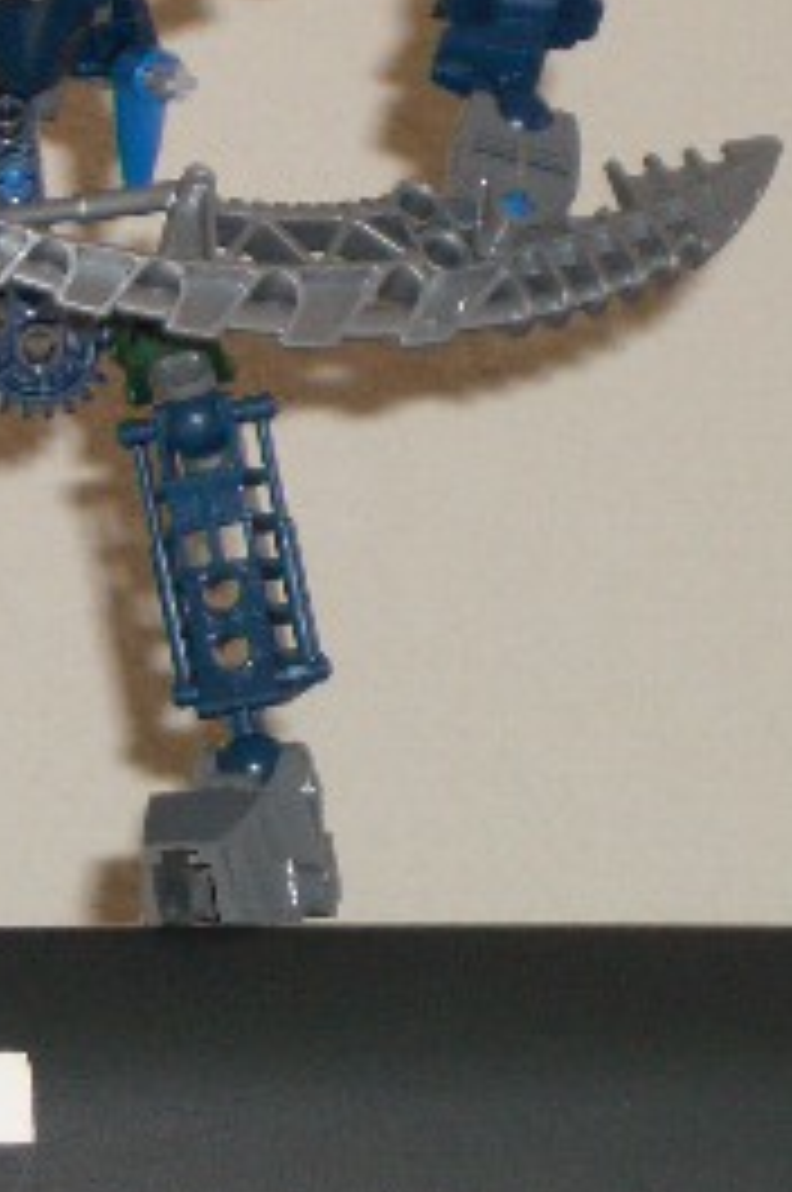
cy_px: 315
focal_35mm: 264
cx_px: -54
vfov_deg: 7.8
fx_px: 8734
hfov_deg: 5.2
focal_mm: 17.4
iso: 100
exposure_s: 1/60
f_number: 4.8
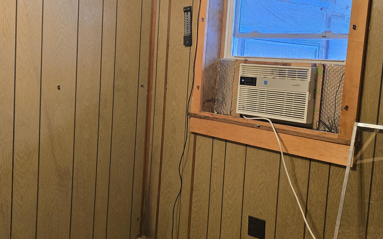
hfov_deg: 45.3
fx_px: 459
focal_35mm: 44
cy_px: 100
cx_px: 186
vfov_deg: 29.2
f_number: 1.7
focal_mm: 6.3
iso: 640
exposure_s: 1/120
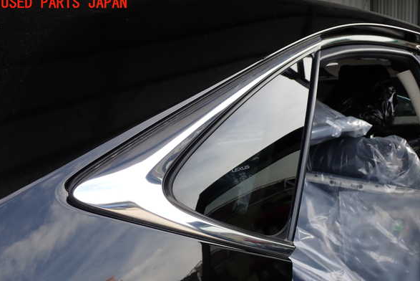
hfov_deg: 55.8
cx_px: 212
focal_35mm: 34
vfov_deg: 38.9
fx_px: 397
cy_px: 156
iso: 100
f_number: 3.2
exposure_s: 1/160
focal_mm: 5.79
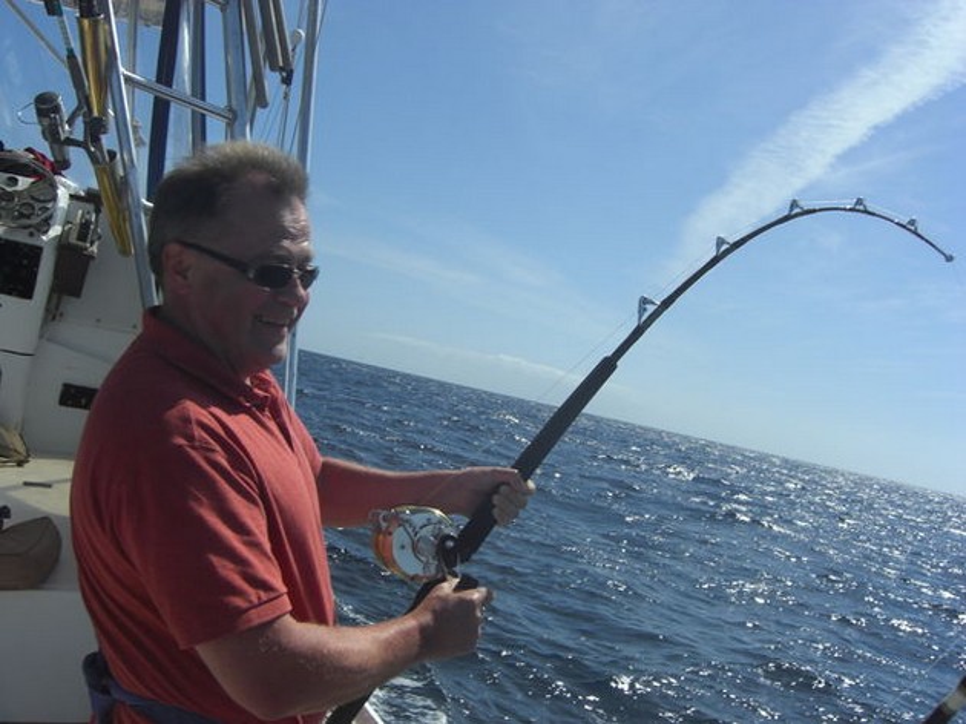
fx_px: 1060
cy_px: 362
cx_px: 483
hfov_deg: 49.0
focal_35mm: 38
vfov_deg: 37.7
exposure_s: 1/320
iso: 80
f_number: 8
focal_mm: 7.9
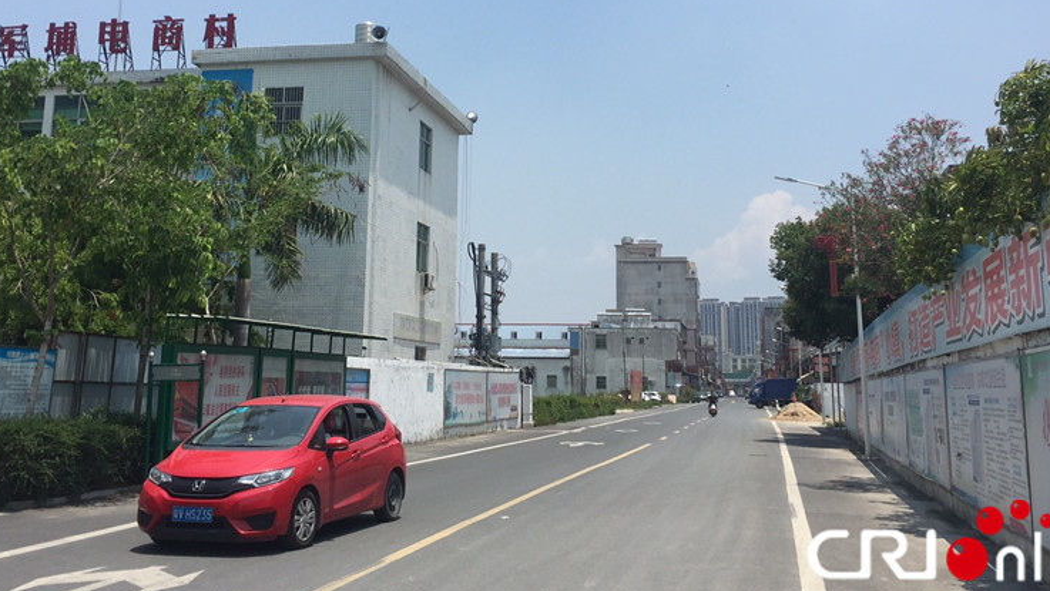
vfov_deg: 28.0
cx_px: 496
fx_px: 1170
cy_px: 152
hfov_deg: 48.3
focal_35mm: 42
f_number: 2.2
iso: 32
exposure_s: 1/2639
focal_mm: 4.15
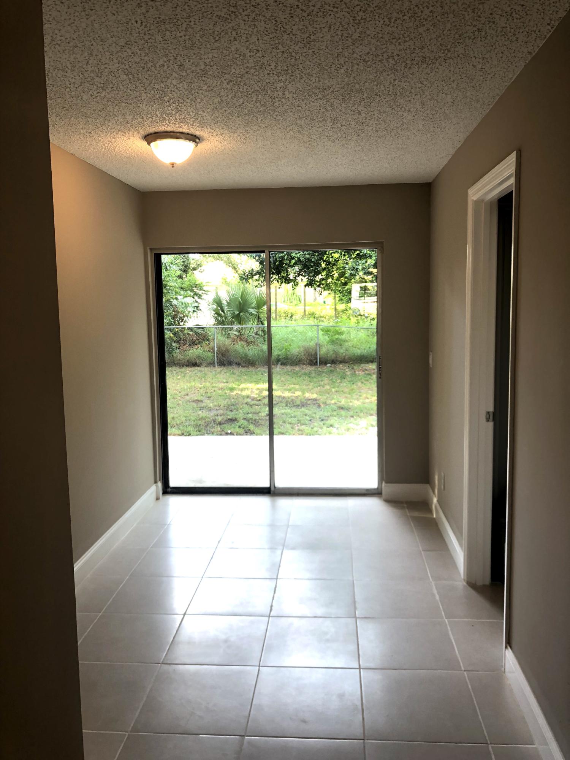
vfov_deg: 63.4
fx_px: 615
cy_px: 380
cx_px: 285
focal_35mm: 28
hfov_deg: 49.7
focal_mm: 4
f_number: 1.8
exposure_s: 1/60
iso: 125
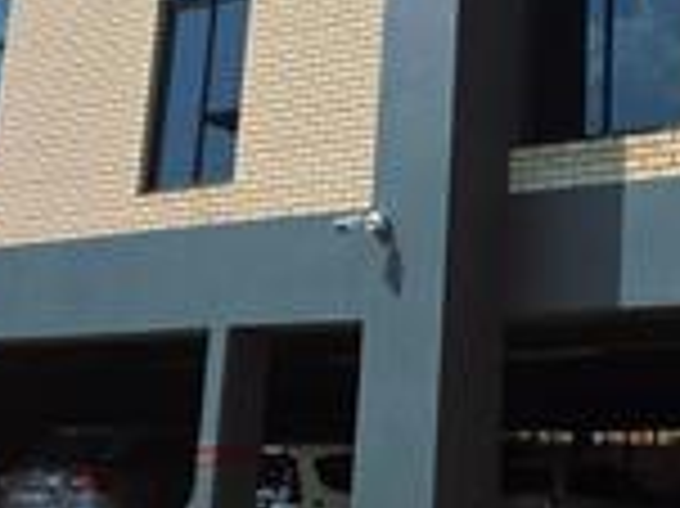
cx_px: 581
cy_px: 67
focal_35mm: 69
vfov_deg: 20.9
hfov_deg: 27.4
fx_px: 1354
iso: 40
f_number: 1.9
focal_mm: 2.2
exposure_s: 1/2993
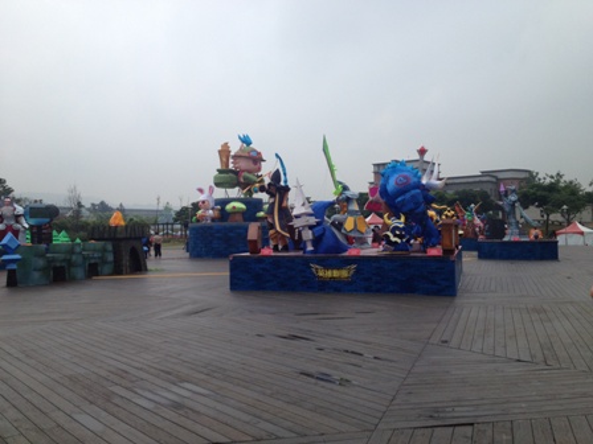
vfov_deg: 40.7
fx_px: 600
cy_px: 222
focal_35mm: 35
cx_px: 296
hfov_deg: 52.6
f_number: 2.4
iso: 64
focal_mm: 4.28
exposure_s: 1/593
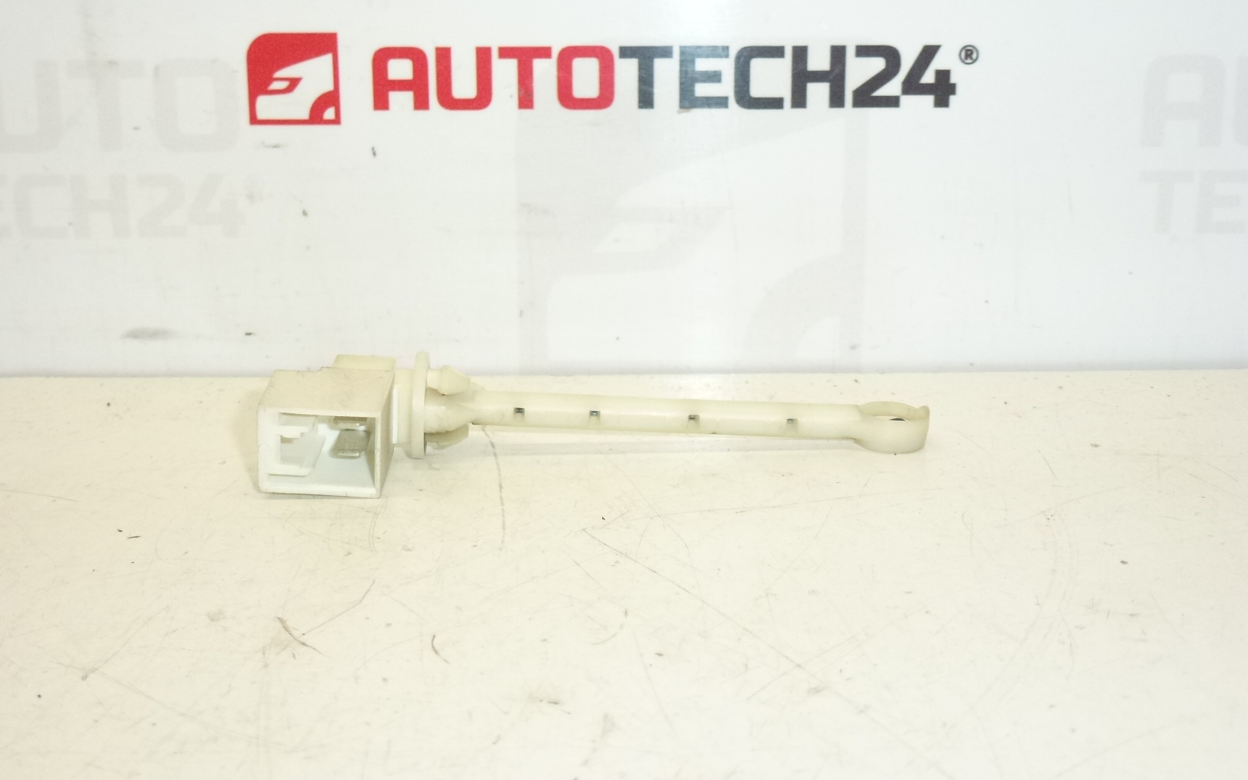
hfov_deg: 45.3
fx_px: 1496
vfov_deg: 29.2
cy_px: 330
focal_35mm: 44
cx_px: 627
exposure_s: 1/320
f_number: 3.9
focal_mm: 7.4
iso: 400
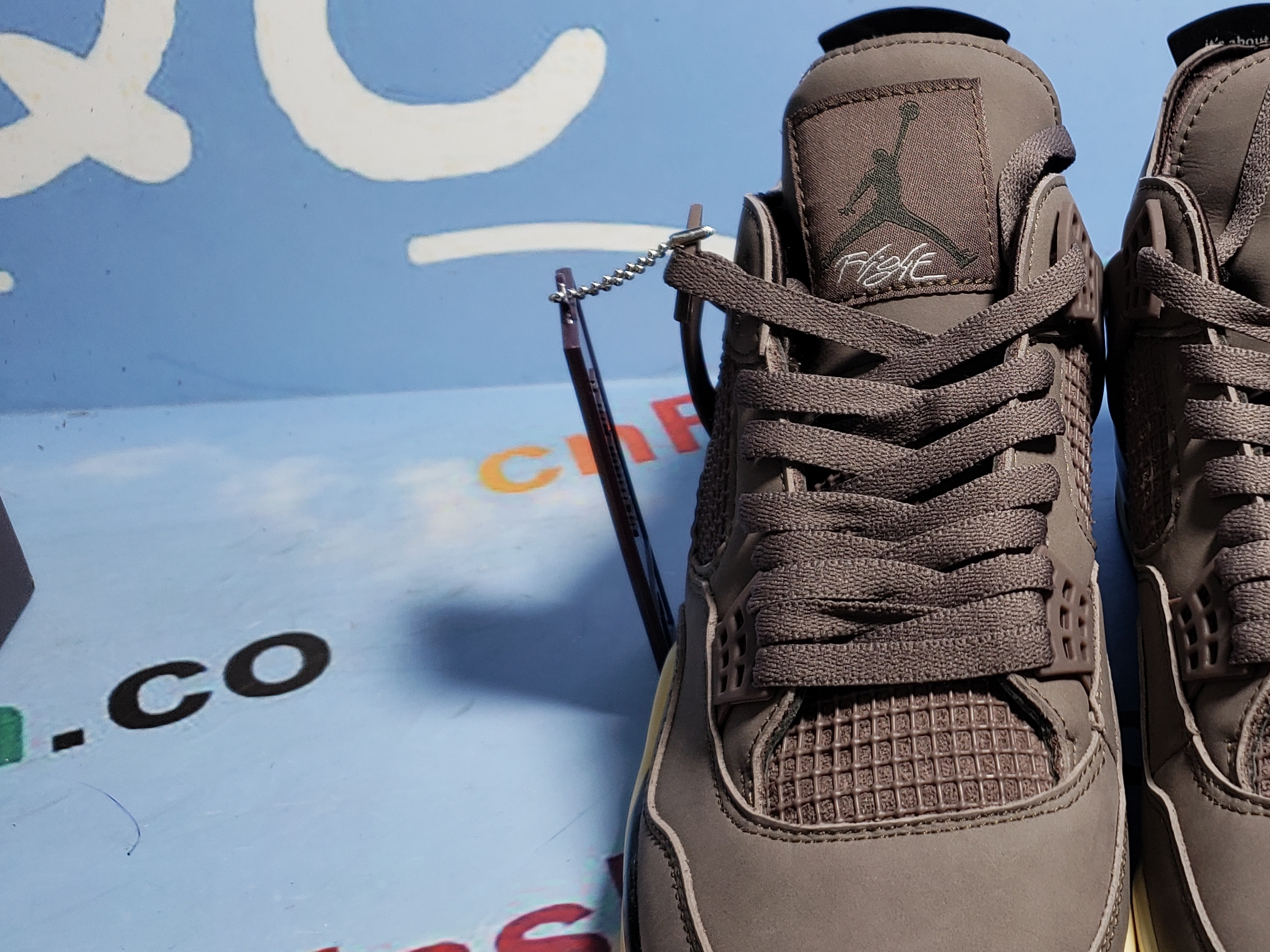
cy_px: 507
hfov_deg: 38.8
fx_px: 1688
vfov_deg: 31.5
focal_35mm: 46
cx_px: 1107
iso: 50
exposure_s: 1/315
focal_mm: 4.3
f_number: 1.5
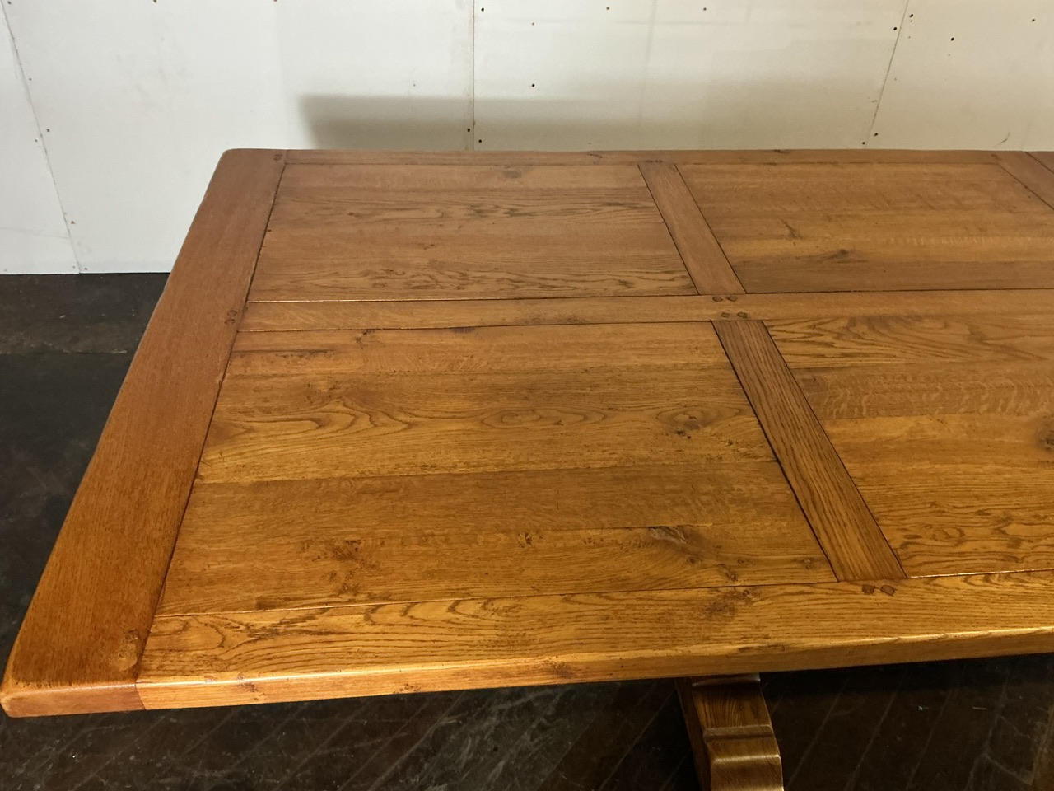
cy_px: 396
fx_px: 883
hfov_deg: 61.7
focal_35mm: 29
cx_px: 527
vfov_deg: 48.2
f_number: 1.8
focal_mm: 3
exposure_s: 1/33
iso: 320
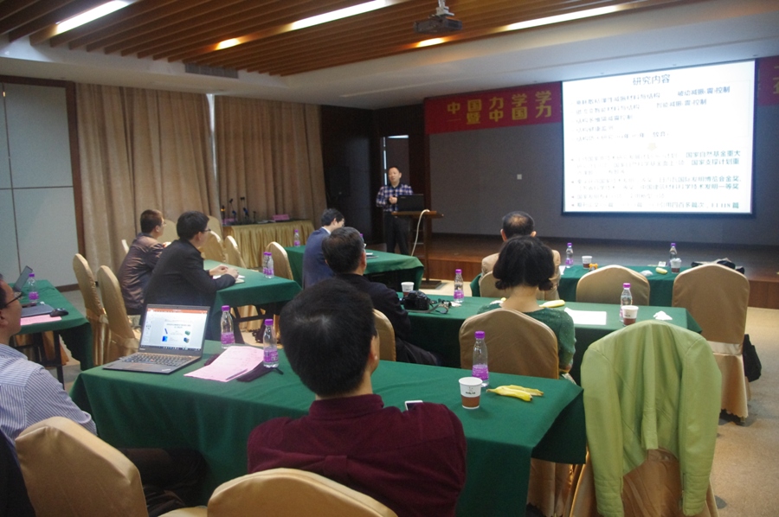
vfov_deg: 43.5
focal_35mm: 30
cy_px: 258
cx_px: 390
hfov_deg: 62.0
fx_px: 648
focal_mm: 20
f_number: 4
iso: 2500
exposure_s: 1/50
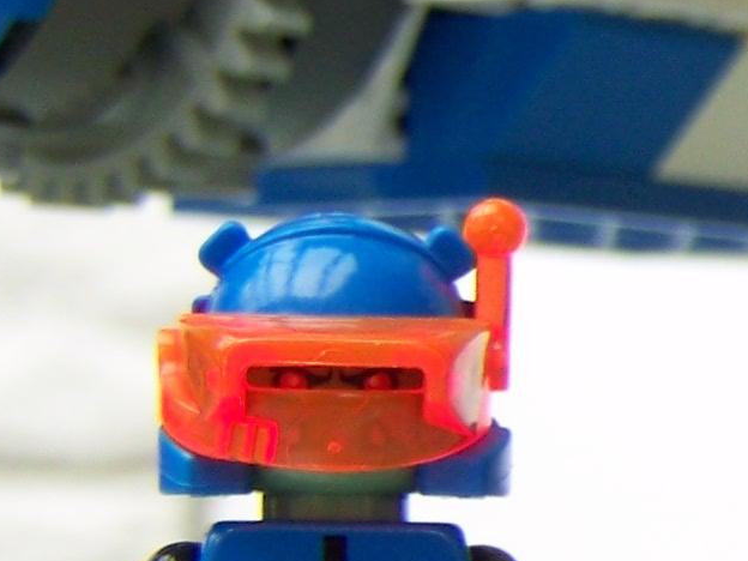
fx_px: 4041
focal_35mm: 187
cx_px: 1600
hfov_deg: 9.7
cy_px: 358
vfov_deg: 7.9
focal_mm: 6.3
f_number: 2.8
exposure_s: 1/100
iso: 64
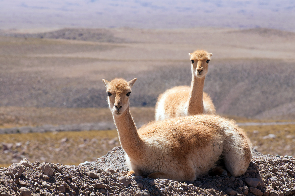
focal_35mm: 330
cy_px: 98
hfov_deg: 6.3
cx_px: 148
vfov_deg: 4.2
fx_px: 2701
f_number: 13
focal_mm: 220
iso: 200
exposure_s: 1/200
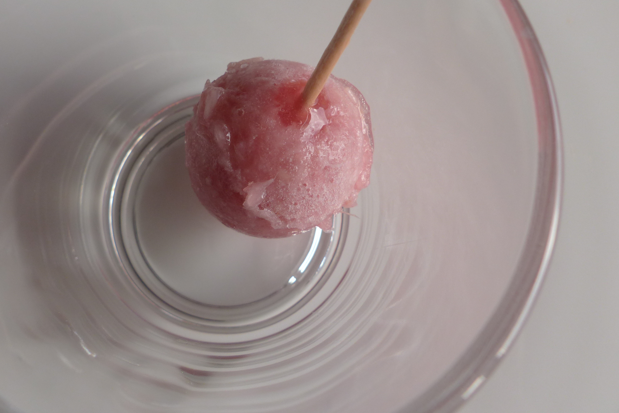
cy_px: 134
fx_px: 585
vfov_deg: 38.4
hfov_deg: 55.7
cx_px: 274
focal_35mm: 34
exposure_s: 1/80
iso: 100
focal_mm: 4.5
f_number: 2.8
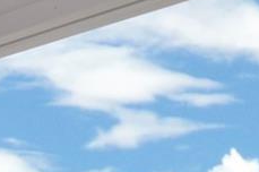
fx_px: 905
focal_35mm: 126
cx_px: -137
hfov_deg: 15.0
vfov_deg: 8.4
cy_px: 583
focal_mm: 12
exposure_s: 1/200
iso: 100
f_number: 6.3
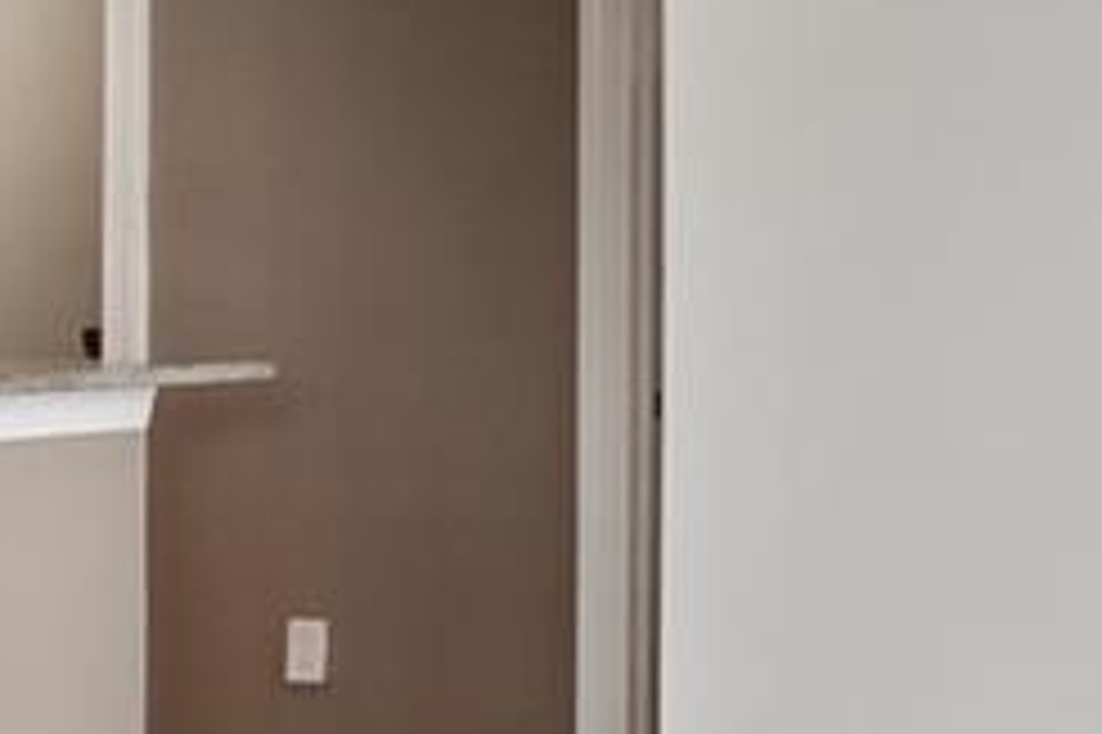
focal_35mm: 98
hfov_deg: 14.5
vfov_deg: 13.9
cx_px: 2568
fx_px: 2998
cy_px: 216
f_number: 7.1
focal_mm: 10
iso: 100
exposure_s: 1/20
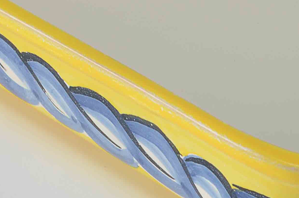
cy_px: -4
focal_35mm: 228
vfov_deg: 6.0
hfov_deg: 9.0
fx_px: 1890
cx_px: 274
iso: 100
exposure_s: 1/80
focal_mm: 38
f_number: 11
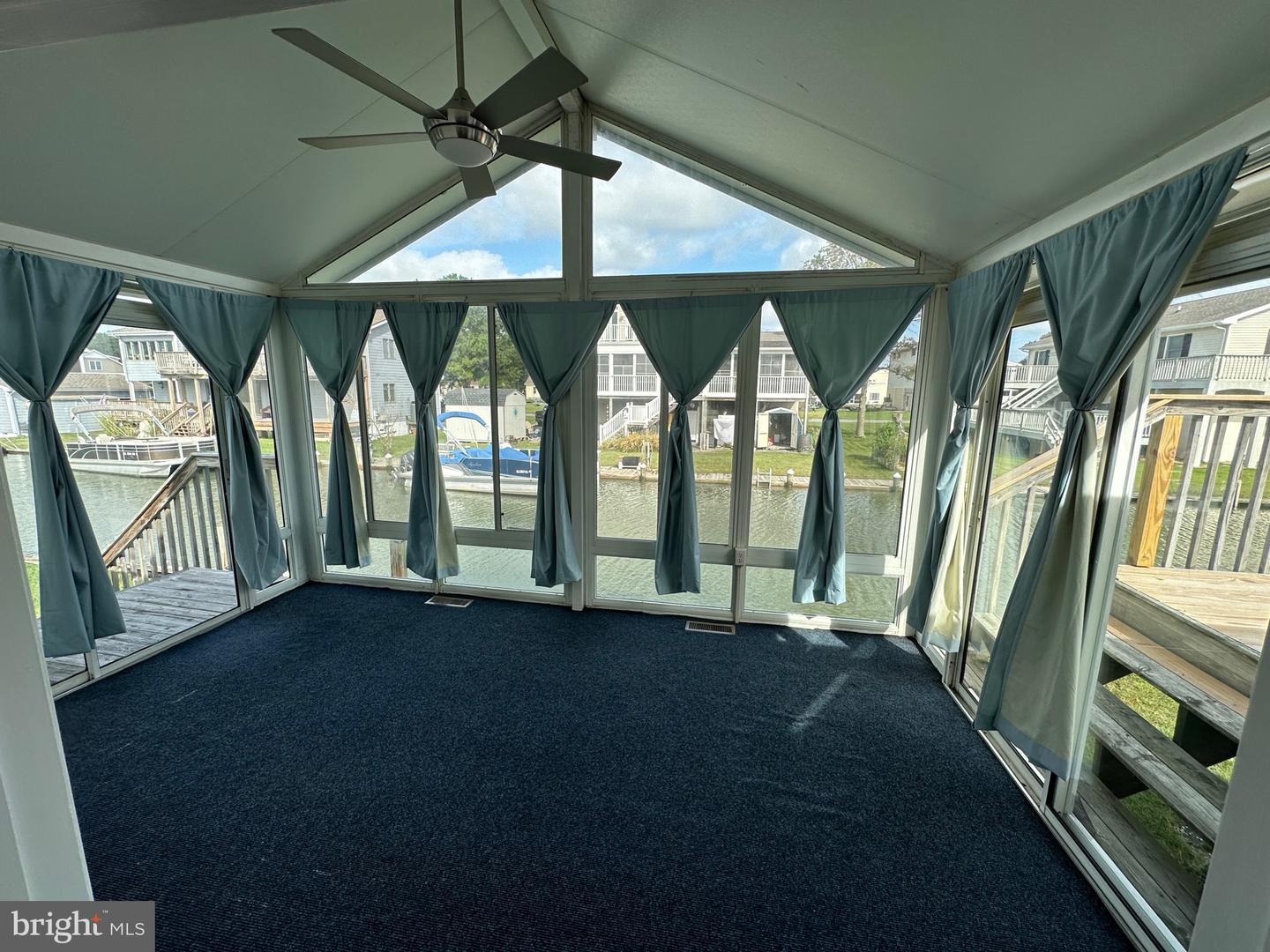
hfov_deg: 102.1
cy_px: 476
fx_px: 514
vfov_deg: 85.7
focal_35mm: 14
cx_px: 635
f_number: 2.2
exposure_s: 1/561
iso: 40
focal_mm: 2.22
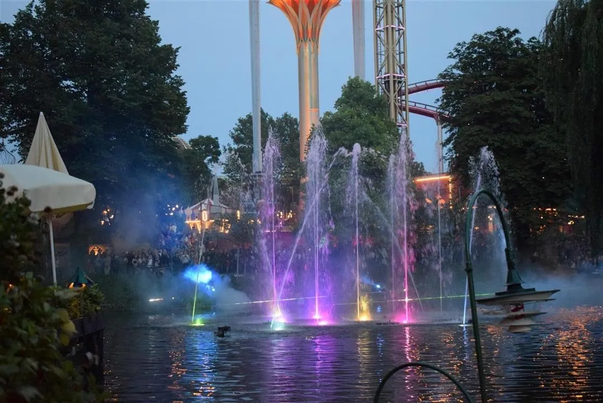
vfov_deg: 22.6
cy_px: 202
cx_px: 302
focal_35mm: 60
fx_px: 1005
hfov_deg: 33.4
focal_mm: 40
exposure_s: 1/50
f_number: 4.8
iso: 6400
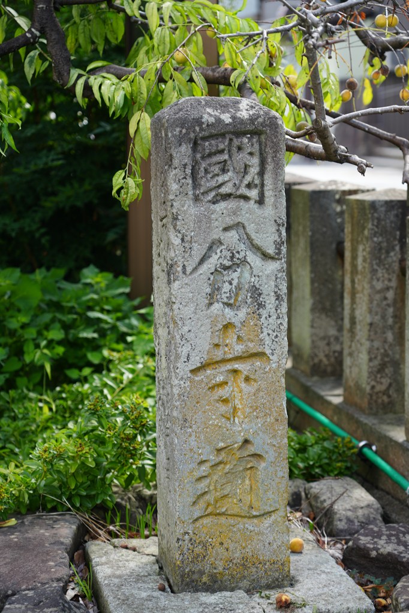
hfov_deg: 16.8
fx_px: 1381
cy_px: 306
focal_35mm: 81
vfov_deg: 25.1
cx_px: 204
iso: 100
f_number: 4
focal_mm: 81
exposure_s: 1/100
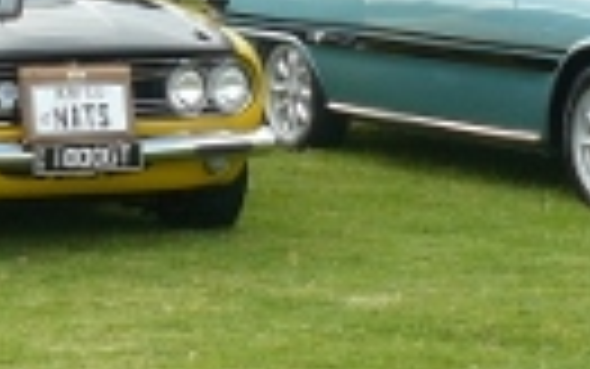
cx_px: 315
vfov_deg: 7.0
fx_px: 3008
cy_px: -9
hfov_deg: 11.2
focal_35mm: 187
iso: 100
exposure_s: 1/160
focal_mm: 6
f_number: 4
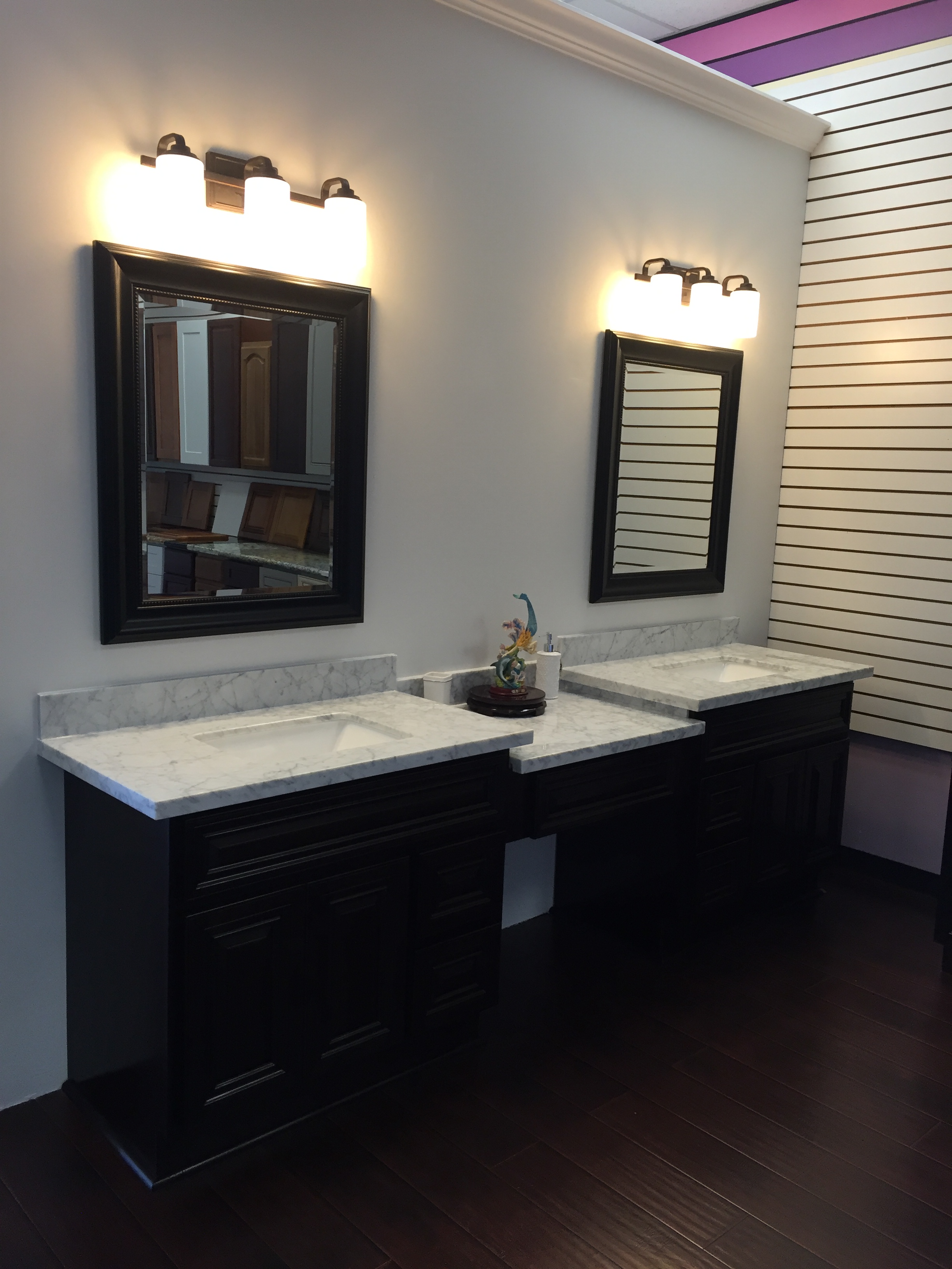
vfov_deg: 61.7
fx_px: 1063
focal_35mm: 29
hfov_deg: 48.2
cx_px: 476
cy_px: 634
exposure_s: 1/30
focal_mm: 4.15
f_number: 2.2
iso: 32
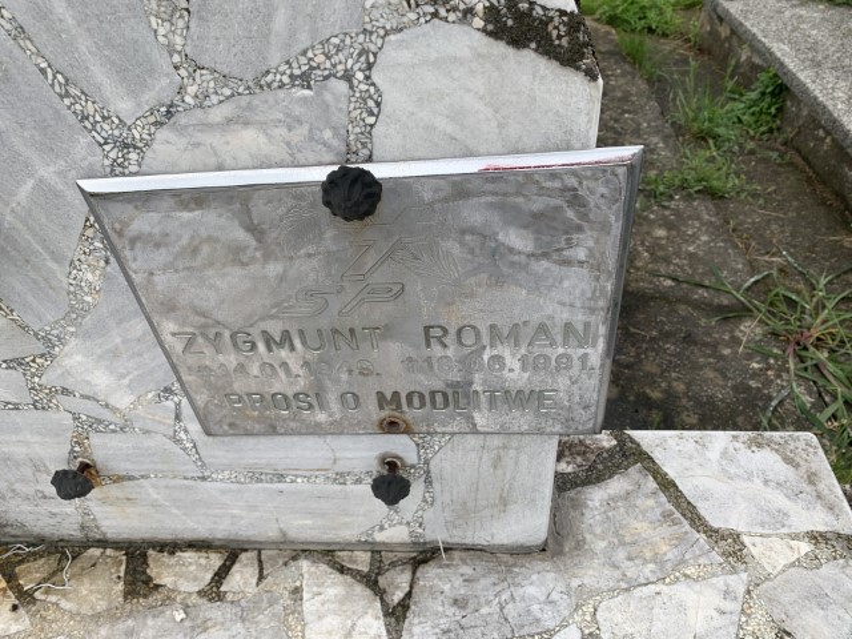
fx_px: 640
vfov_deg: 53.1
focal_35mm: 26
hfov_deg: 67.3
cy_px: 320
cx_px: 426
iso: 25
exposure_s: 1/1585
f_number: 1.8
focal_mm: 4.25
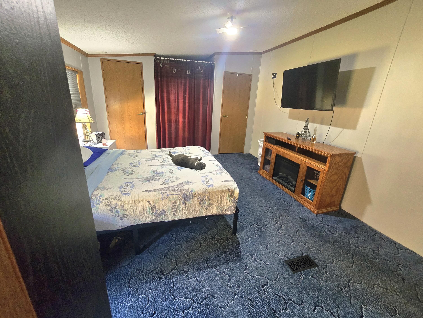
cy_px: 159
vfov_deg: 89.9
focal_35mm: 13
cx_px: 212
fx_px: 159
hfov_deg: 106.2
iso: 640
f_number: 2.2
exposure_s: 1/60.2
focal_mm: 2.2
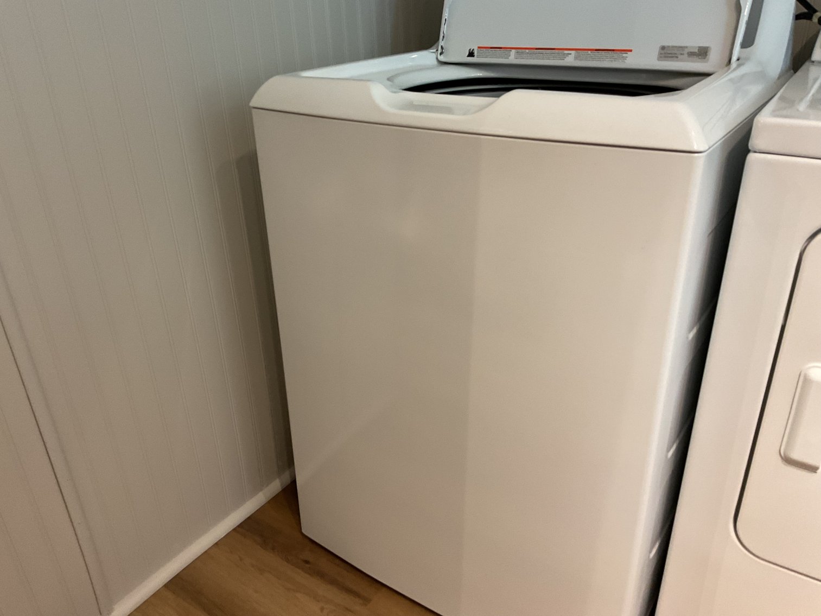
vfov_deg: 48.2
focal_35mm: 29
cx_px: 410
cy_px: 308
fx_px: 688
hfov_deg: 61.7
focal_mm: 3
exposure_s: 1/60
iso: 125
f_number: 1.8
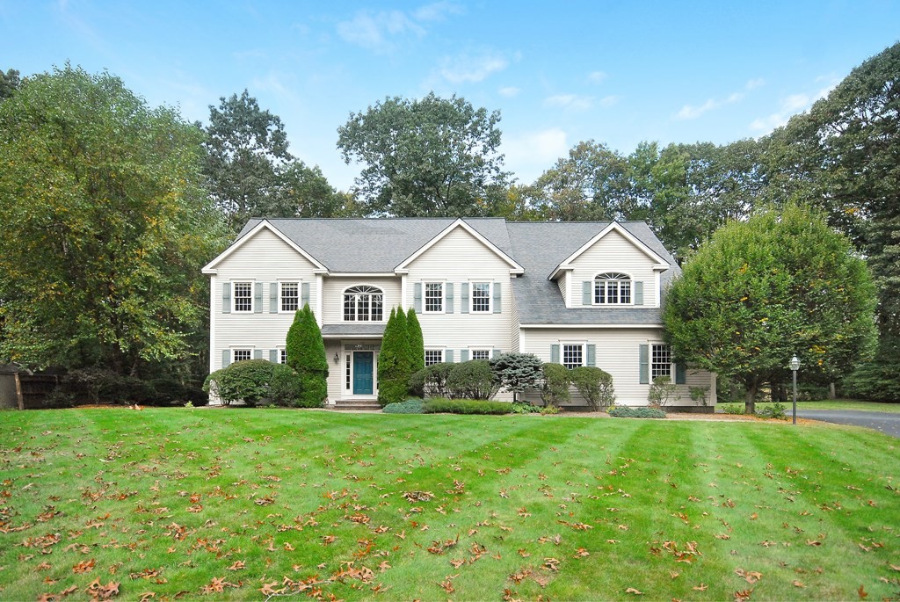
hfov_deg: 81.1
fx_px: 526
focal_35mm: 21
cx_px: 450
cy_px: 301
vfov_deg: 59.6
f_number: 8
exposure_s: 1/400
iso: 800
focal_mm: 14
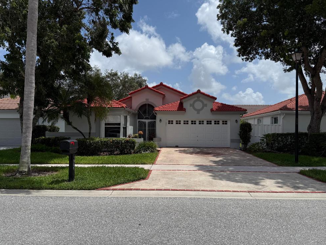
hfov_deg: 69.4
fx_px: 235
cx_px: 168
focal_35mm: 25
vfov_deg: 54.9
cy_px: 127
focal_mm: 6.76
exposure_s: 1/9091
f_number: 1.78
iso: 80
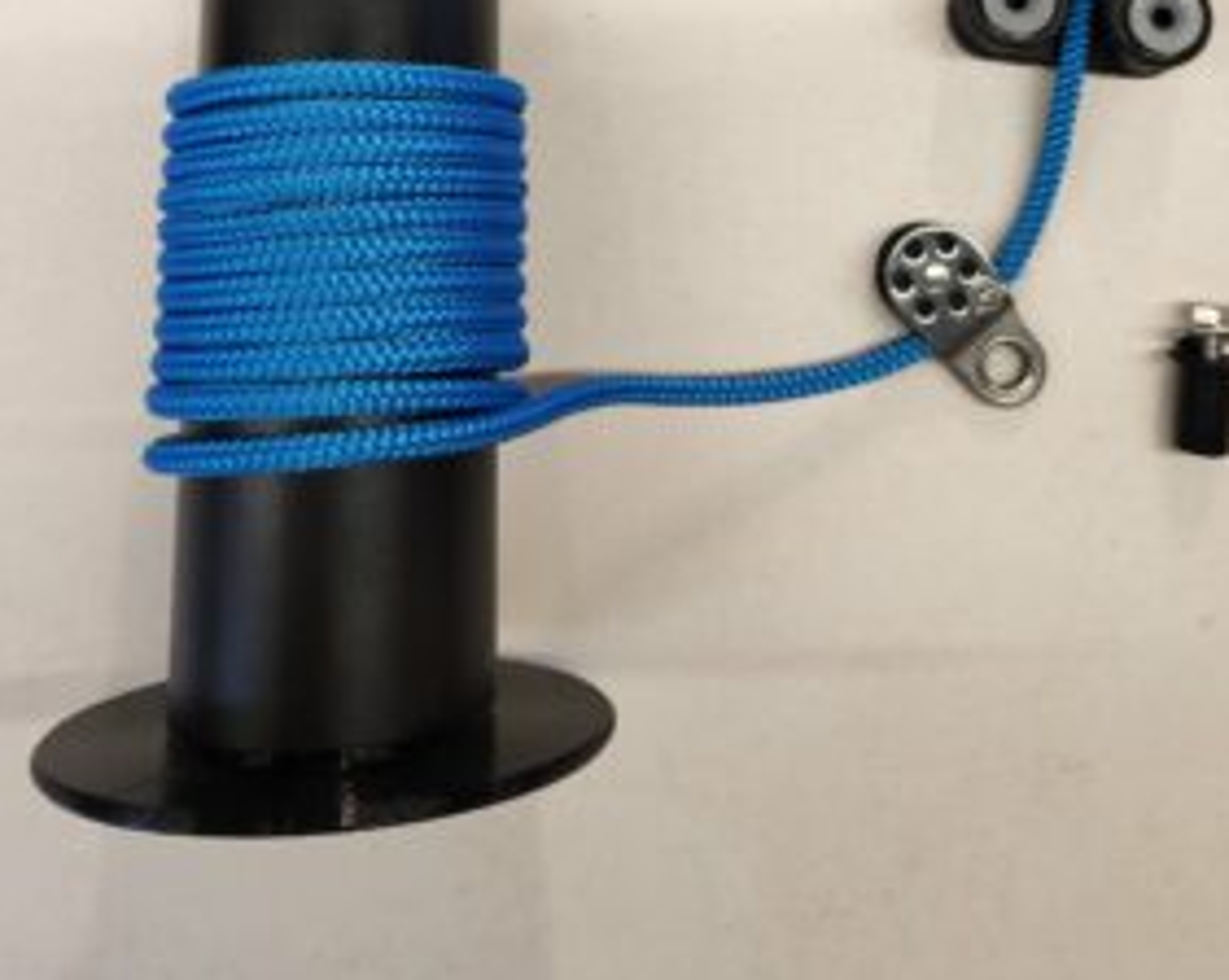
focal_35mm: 40
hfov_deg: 45.8
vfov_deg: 33.4
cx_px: 671
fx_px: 1453
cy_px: -48
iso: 200
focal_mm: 5.4
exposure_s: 1/100
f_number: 1.8
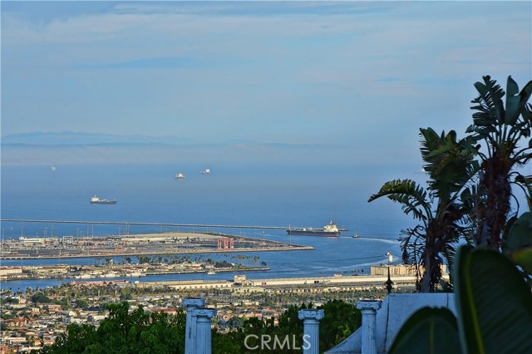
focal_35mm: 183
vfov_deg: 7.5
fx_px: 2703
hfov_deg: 11.2
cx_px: 266
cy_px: 177
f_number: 14
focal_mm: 122
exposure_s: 1/500
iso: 320
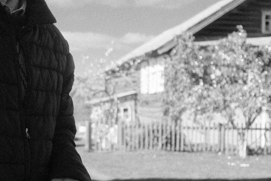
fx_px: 557
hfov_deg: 26.8
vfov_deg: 18.4
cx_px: 49
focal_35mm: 74
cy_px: 102
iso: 640
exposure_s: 1/5000
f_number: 2
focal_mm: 18
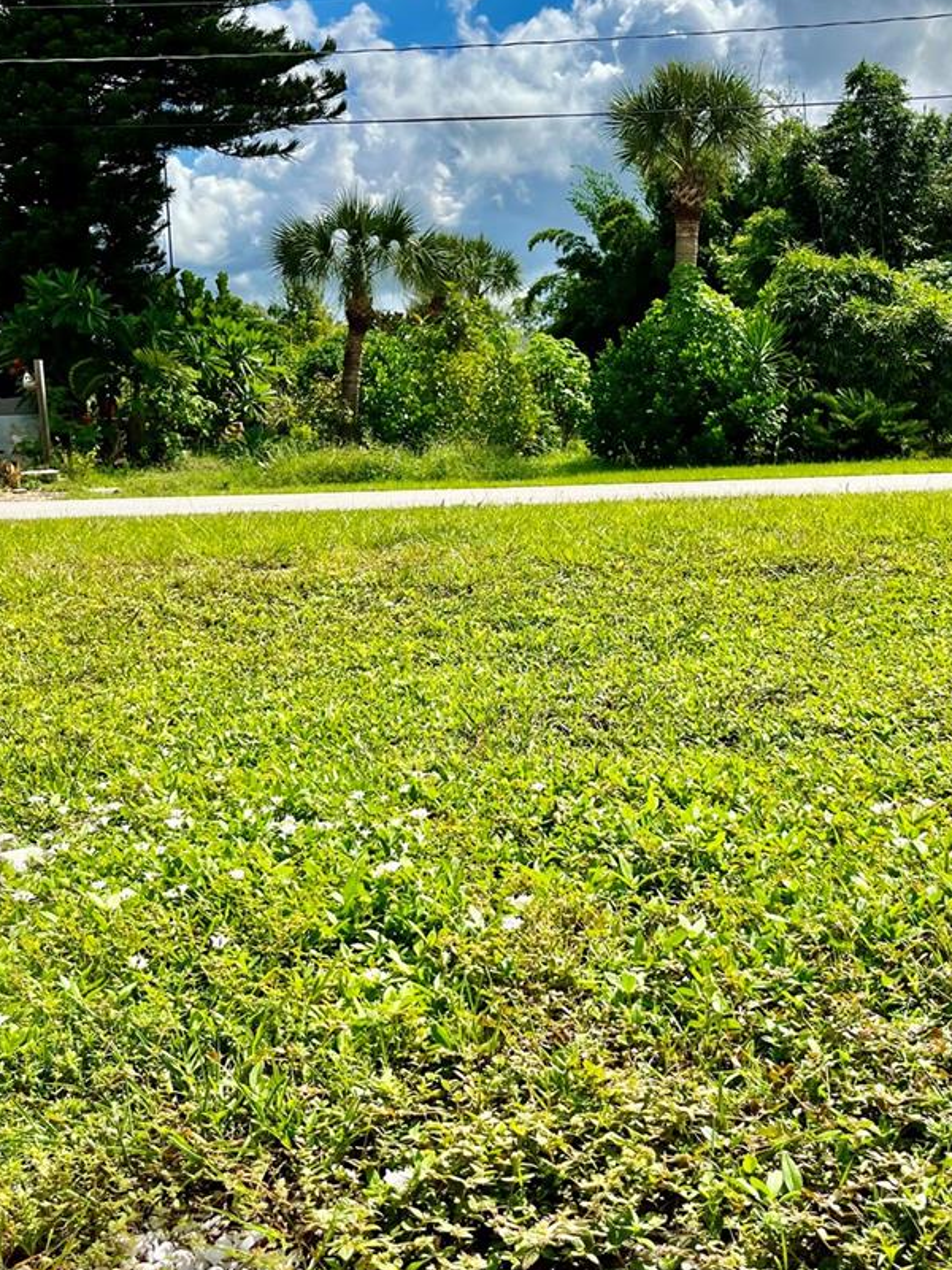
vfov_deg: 47.8
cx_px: 525
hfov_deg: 36.8
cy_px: 583
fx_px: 1430
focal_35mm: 39
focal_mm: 5.1
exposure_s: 1/4854
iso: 50
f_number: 1.6
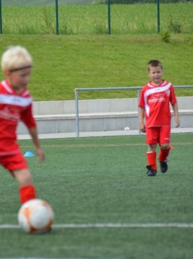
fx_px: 3246
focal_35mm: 436
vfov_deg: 4.6
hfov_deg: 3.4
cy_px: 130
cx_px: 51
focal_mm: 200
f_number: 5.6
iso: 400
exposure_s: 1/1250
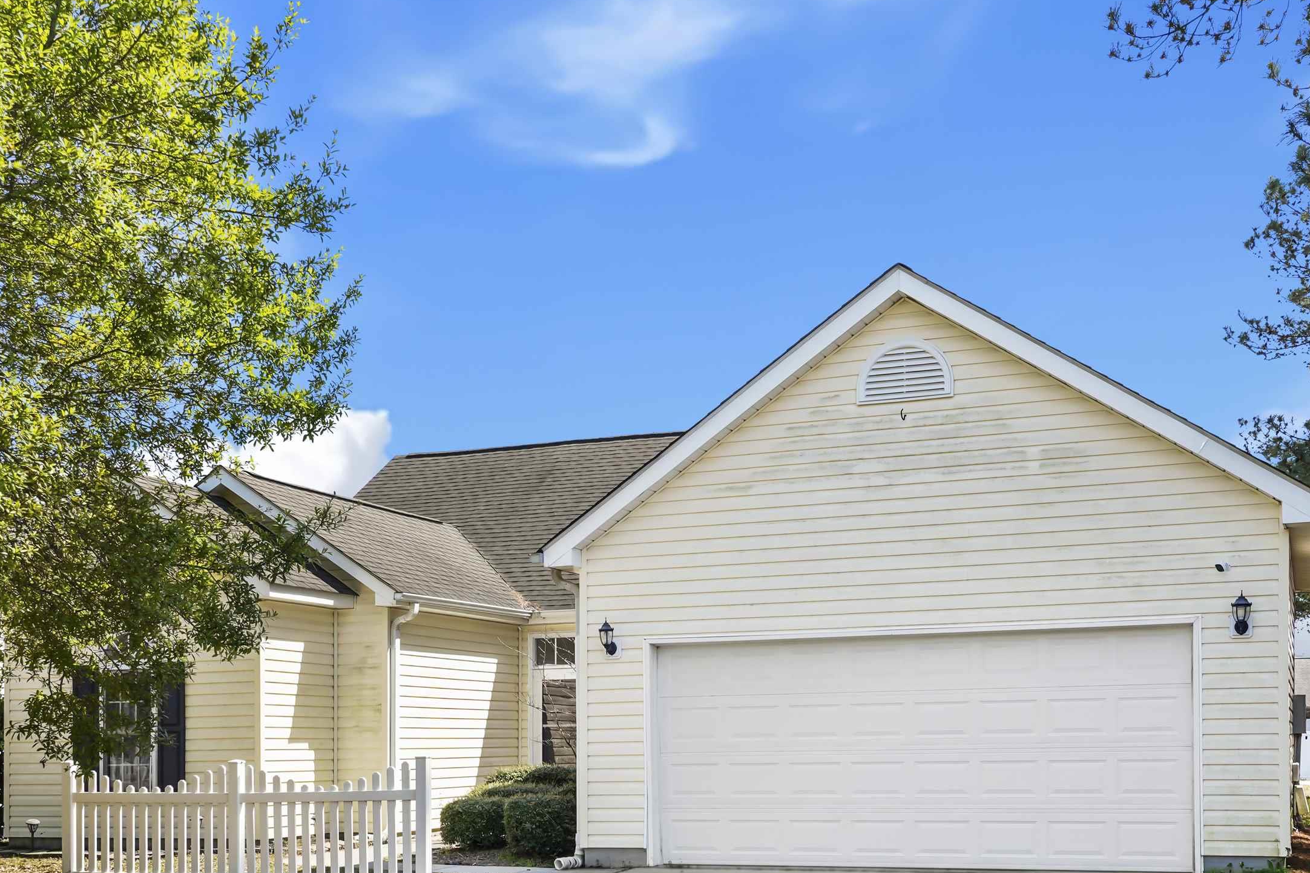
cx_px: 653
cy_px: 534
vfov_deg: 30.4
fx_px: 1601
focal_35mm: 44
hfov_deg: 44.5
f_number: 8
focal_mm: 31
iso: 100
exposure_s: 1/80
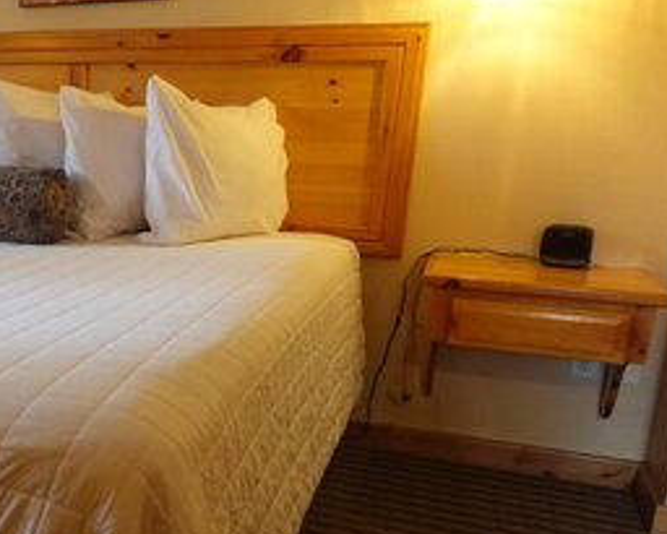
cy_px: 336
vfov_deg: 31.9
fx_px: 928
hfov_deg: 34.6
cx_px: -50
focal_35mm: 47
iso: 800
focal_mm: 7.6
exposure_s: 1/80
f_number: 2
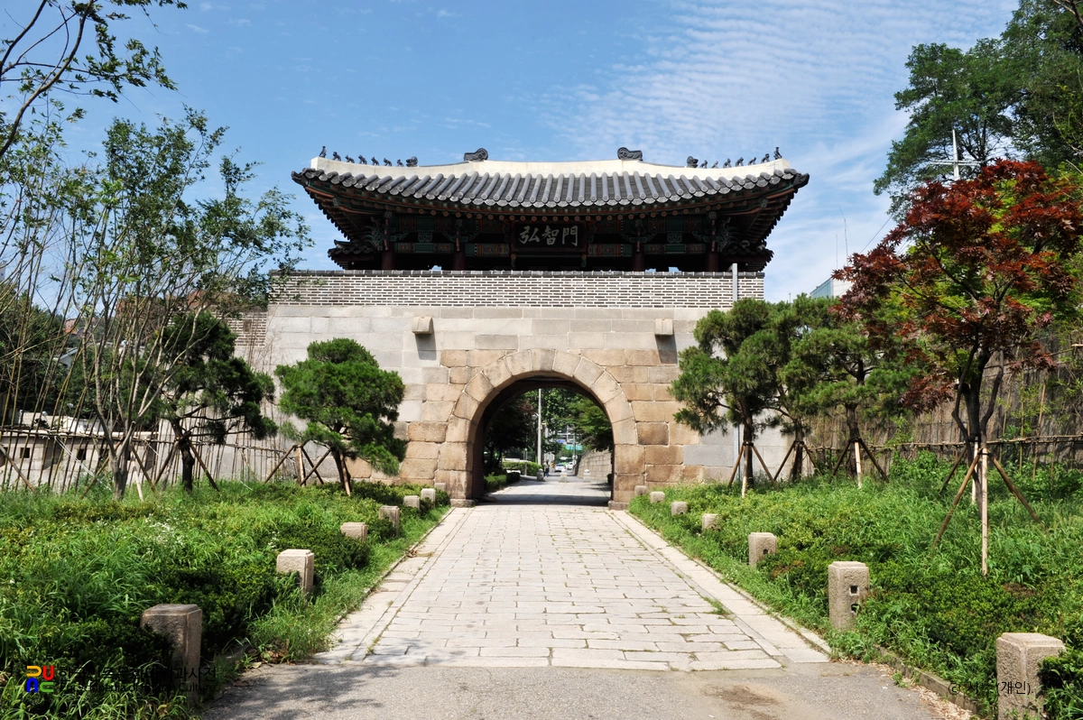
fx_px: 872
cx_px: 542
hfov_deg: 63.7
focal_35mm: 29
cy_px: 360
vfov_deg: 44.9
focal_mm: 29
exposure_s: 1/125
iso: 200
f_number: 20
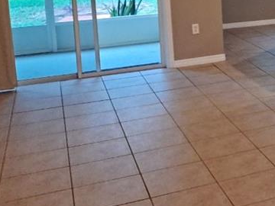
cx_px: 363
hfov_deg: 23.9
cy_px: -4
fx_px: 564
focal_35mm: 71
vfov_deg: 20.0
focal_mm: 4.6
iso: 400
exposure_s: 1/50
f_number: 2
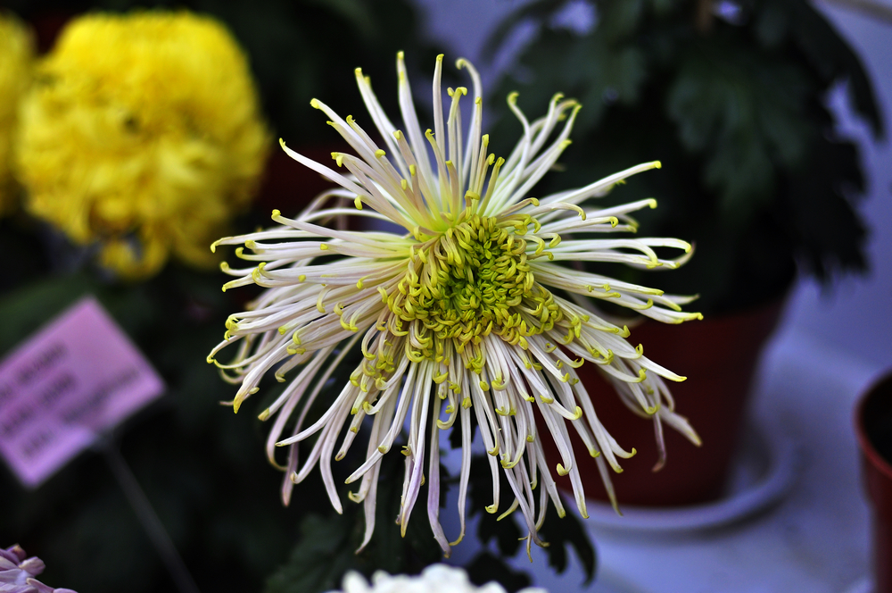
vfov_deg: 18.1
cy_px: 296
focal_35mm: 75
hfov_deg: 27.0
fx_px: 1856
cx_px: 446
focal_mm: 50
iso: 200
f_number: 2
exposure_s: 1/1600
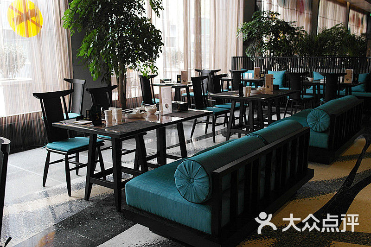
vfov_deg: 40.0
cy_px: 124
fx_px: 340
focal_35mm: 33
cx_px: 186
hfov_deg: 57.2
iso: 400
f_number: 3.5
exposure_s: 1/40
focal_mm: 22
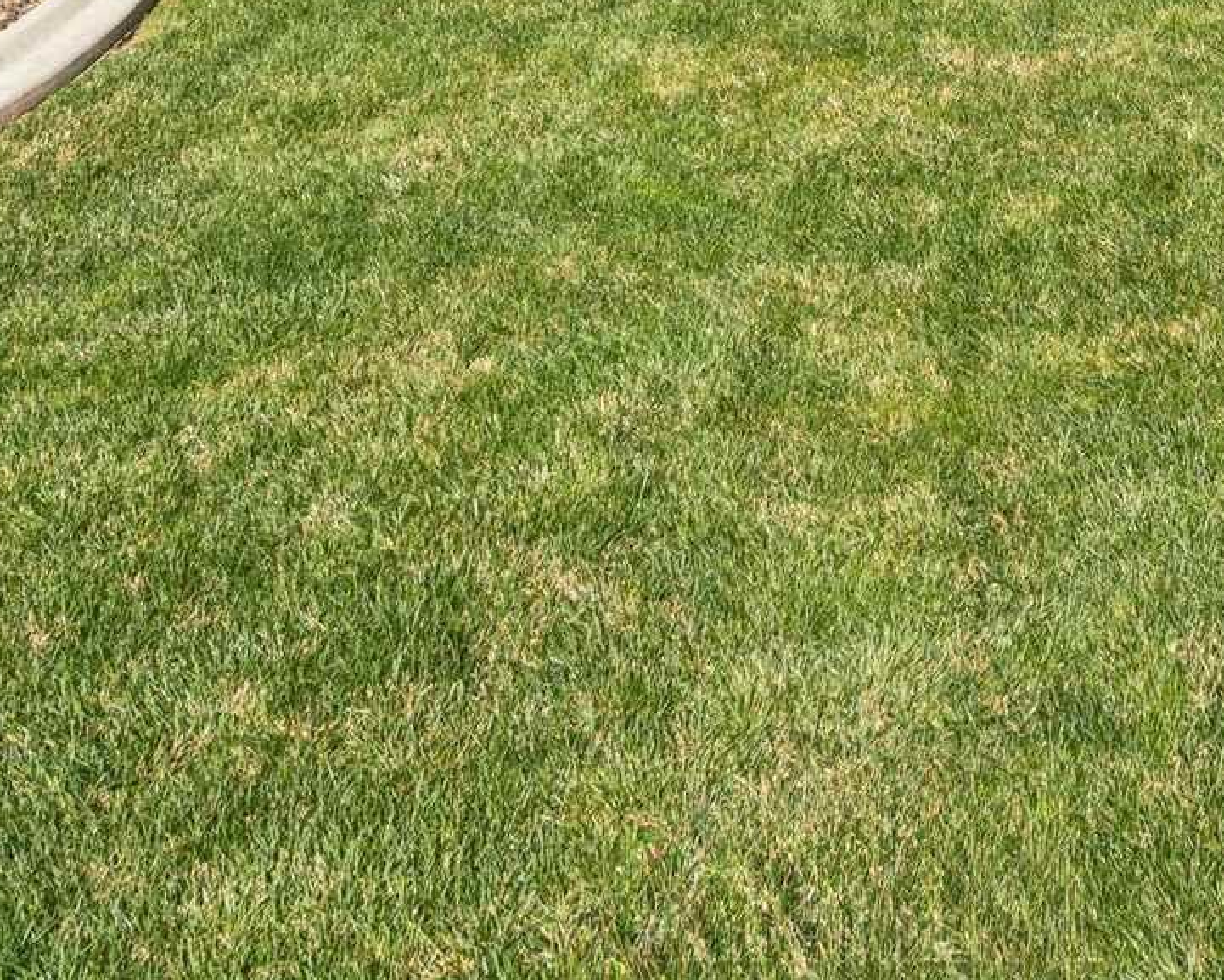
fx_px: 2551
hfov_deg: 26.3
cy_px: -727
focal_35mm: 70
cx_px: 1032
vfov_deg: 17.9
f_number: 13
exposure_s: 1/400
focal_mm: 17.6
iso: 400
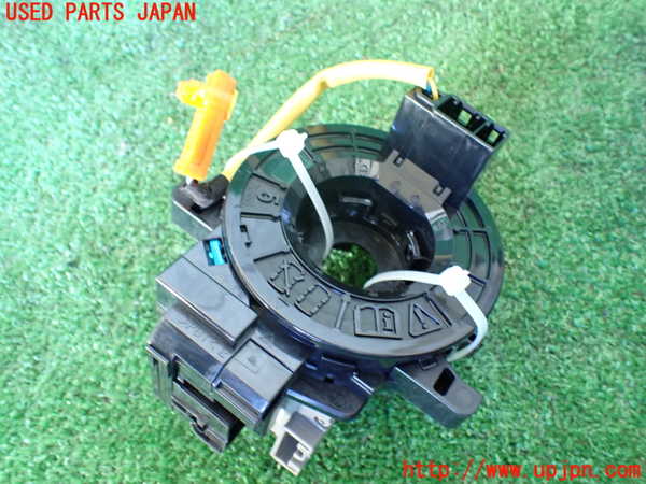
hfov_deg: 60.0
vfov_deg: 46.8
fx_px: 560
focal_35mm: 30
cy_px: 242
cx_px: 323
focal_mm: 5.4
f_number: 2.3
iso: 800
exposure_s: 1/30
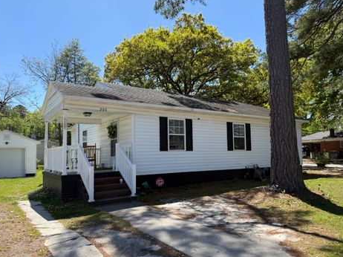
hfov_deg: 67.3
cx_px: 174
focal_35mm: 26
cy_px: 136
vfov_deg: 53.0
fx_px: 257
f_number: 1.78
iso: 80
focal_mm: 6.76
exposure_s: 1/2169
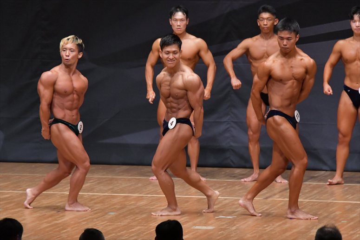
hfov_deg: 7.2
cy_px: 120
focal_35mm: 285
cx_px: 180
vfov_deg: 4.8
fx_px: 2849
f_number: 5.6
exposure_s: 1/400
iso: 6400
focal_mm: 190
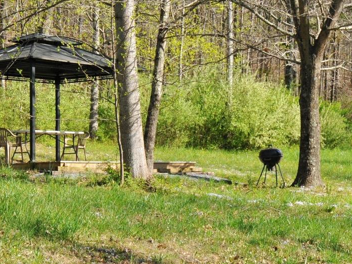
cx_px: 182
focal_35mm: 101
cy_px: 124
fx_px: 1027
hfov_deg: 19.4
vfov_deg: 14.7
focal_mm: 24
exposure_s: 1/640
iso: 640
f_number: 7.1
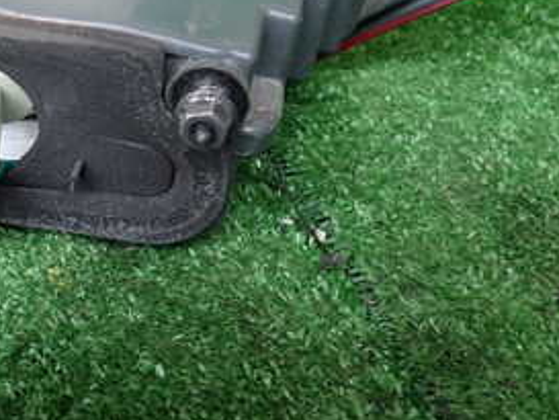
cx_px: -16
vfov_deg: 22.0
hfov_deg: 27.5
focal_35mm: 66
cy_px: 88
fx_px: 1066
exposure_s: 1/60
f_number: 2.3
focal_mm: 5.4
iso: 200
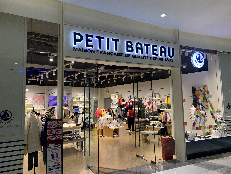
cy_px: 87
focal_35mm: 26
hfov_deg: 67.3
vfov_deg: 53.1
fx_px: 174
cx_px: 116
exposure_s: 1/50
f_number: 1.8
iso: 50
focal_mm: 4.25
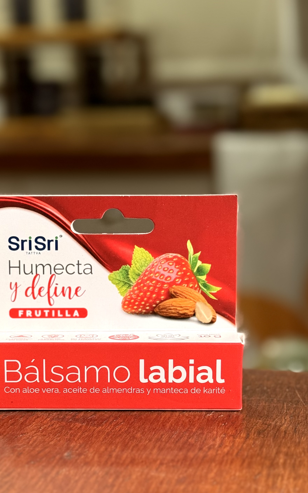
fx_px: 981
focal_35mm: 73
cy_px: 304
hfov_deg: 17.8
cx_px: 125
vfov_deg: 28.1
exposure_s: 1/50
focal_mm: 6.76
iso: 80
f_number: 1.78
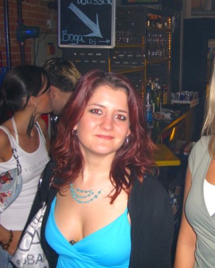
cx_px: 176
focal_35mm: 50
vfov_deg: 37.3
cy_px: 133
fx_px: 398
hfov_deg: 29.5
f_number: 2.8
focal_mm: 7.9
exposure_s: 1/60
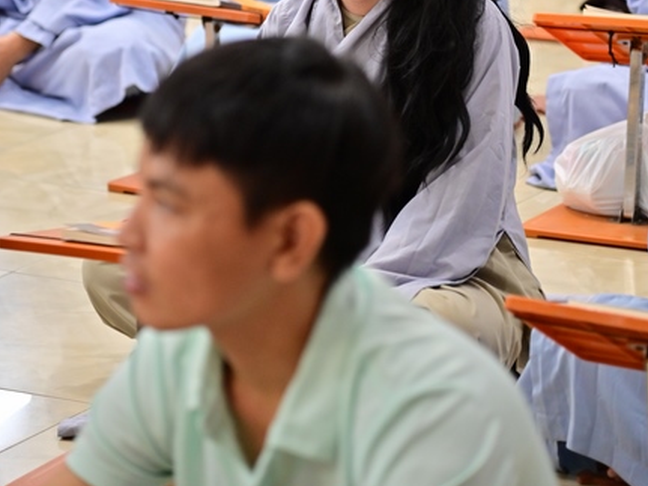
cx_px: 324
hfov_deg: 11.4
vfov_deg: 8.5
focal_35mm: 174
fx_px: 3256
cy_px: 9
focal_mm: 120
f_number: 4
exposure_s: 1/50
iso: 1600
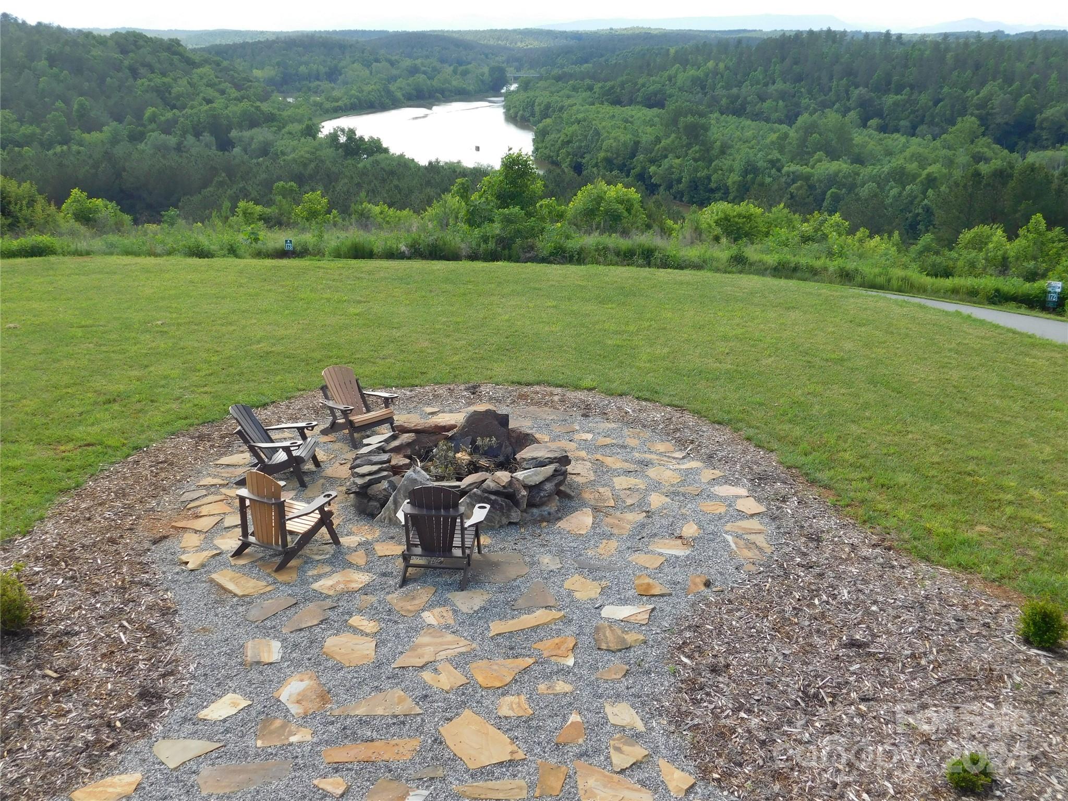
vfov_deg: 39.7
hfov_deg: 51.4
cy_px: 400
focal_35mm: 36
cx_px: 534
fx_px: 1111
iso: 125
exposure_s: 1/400
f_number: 3.5
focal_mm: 6.3
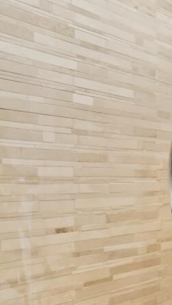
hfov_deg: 20.2
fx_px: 316
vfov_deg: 51.1
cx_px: 320
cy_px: 189
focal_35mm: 39
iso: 640
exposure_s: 1/20
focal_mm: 16
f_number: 8
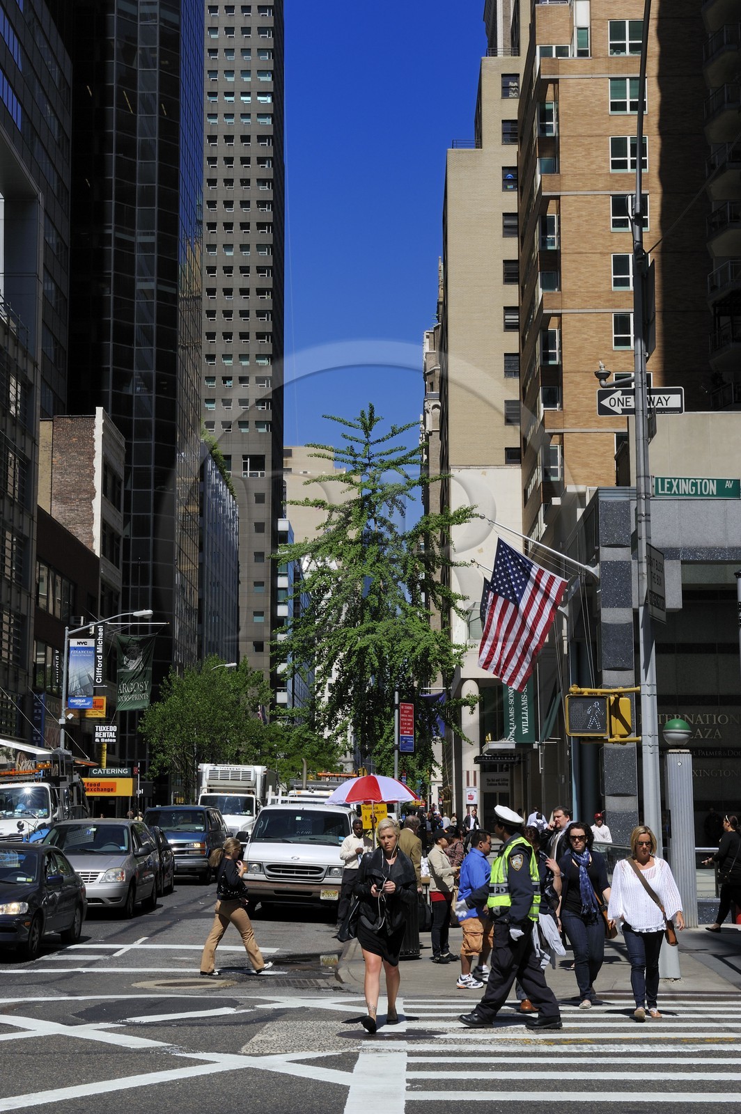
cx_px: 370
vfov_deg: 35.7
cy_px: 557
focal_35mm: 56
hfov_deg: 24.2
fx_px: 1732
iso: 200
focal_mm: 56
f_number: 14
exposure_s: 1/200
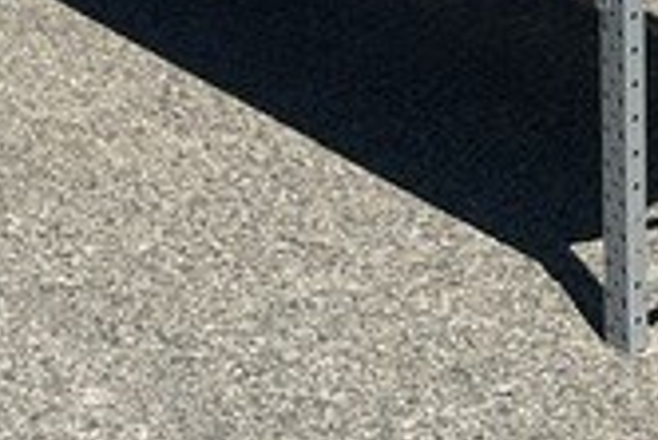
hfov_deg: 16.4
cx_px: 924
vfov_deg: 10.6
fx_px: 2122
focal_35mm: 116
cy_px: -499
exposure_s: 1/2227
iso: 16
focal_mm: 3
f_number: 1.8
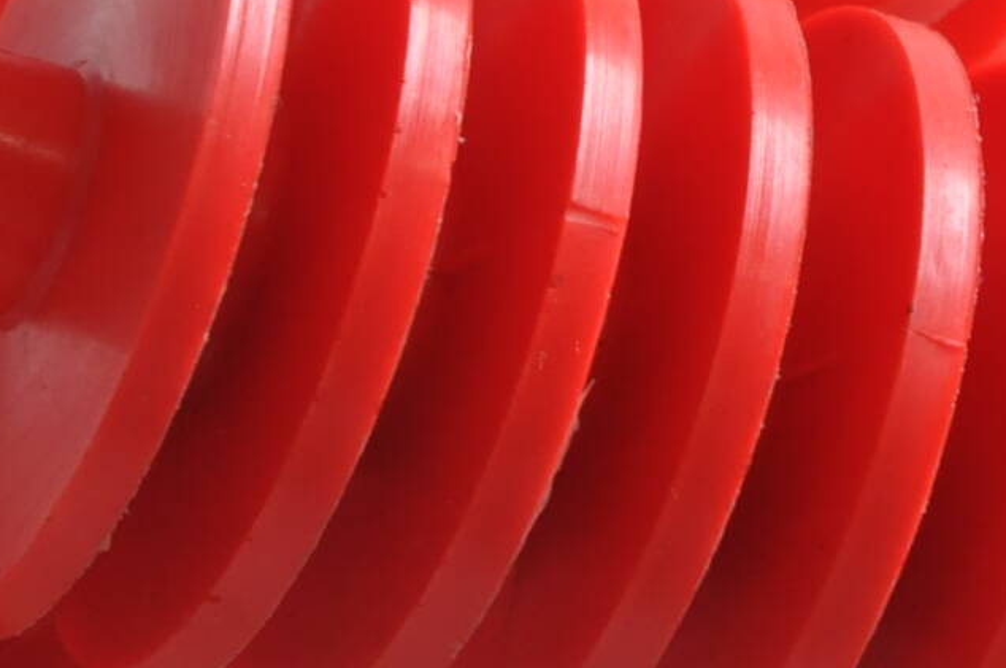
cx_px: 532
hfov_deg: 6.8
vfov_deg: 4.5
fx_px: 8456
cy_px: 24
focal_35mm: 303
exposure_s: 1/30
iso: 1000
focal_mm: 50
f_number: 9
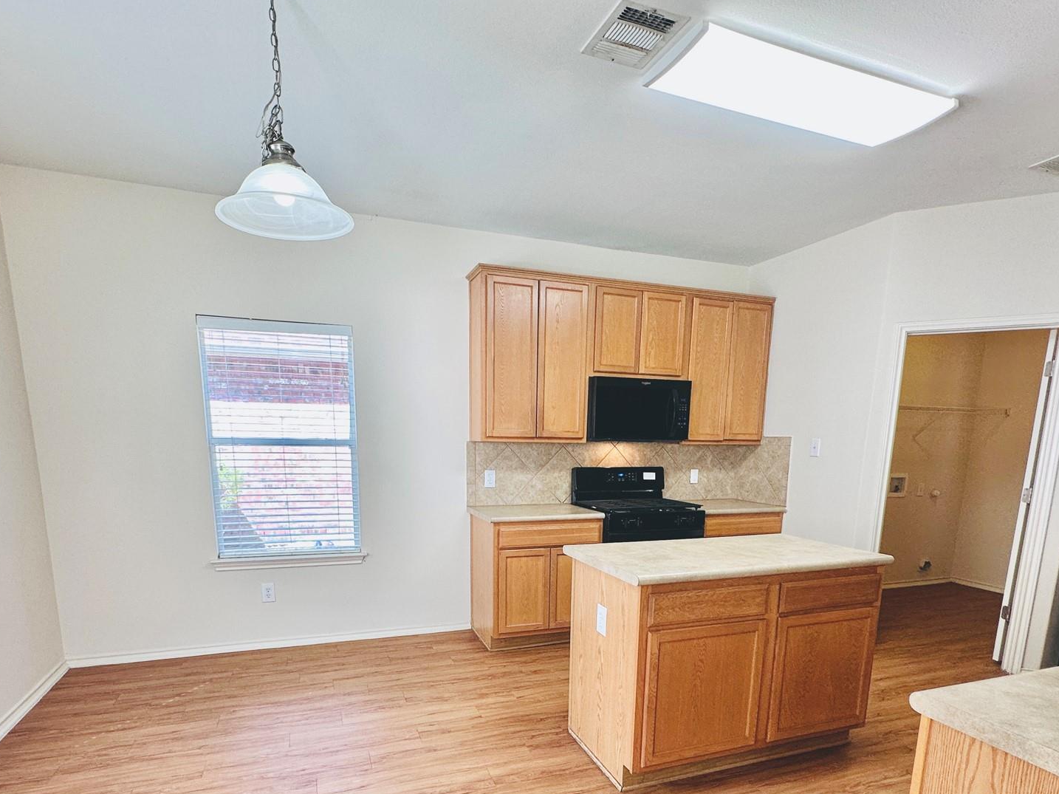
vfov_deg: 63.5
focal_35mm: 20
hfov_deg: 81.8
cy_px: 555
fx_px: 612
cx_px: 532
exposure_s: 1/120
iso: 125
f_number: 2.2
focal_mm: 2.22
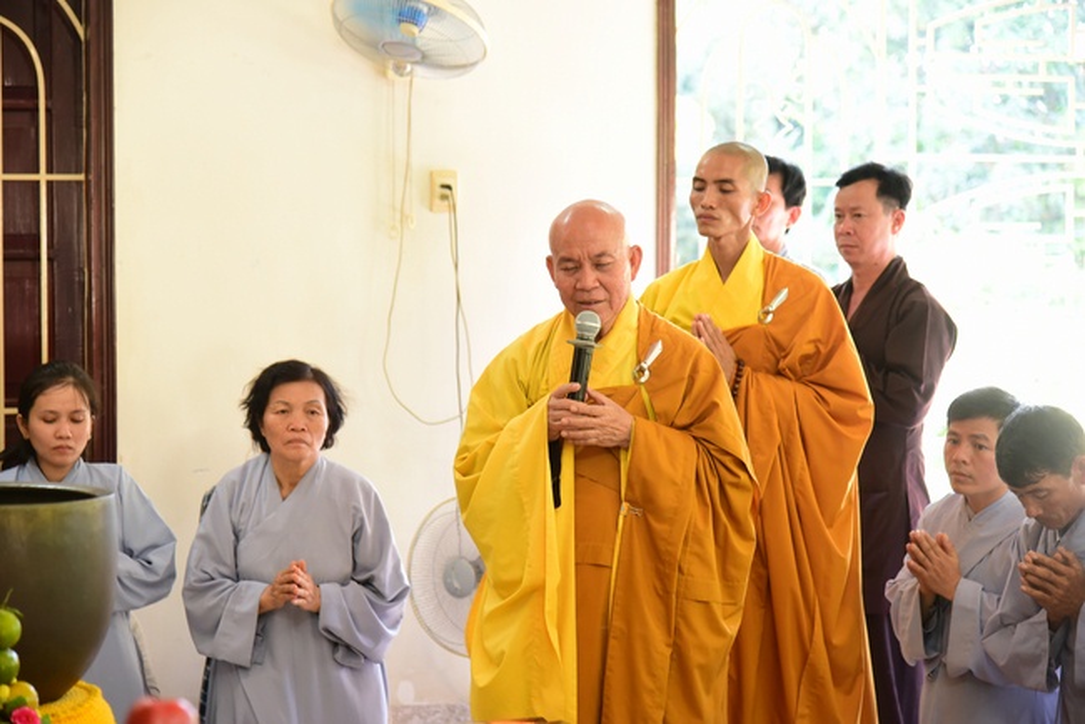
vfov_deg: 15.9
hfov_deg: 23.6
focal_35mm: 86
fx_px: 2593
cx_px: 542
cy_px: 362
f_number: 4
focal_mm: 86
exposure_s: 1/40
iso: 1600
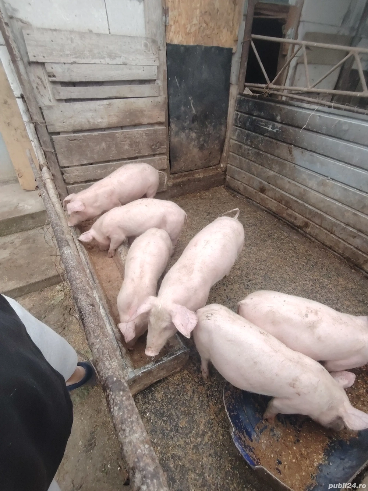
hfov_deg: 74.7
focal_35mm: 17
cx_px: 184
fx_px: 241
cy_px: 246
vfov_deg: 91.0
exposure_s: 1/146
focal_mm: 1.42
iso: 100
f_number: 2.2
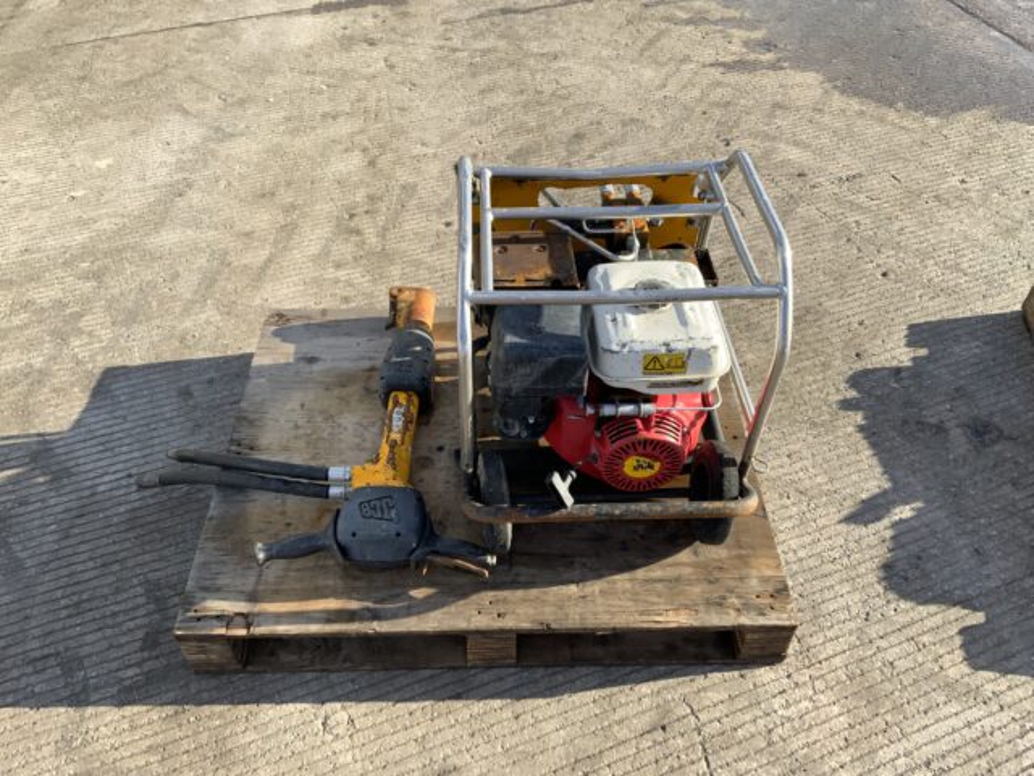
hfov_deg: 61.7
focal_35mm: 29
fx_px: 866
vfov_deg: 48.2
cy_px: 388
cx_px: 517
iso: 16
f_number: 1.8
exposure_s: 1/666
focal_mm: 3
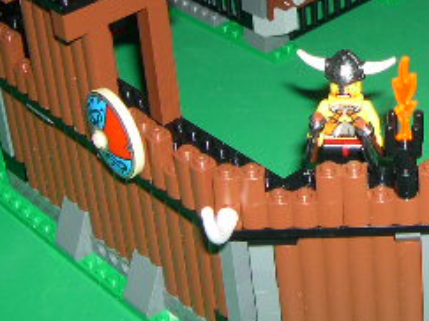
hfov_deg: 19.1
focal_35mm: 100
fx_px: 1239
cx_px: 434
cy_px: -65
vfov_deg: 14.3
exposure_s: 1/60
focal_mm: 8
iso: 100
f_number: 2.8
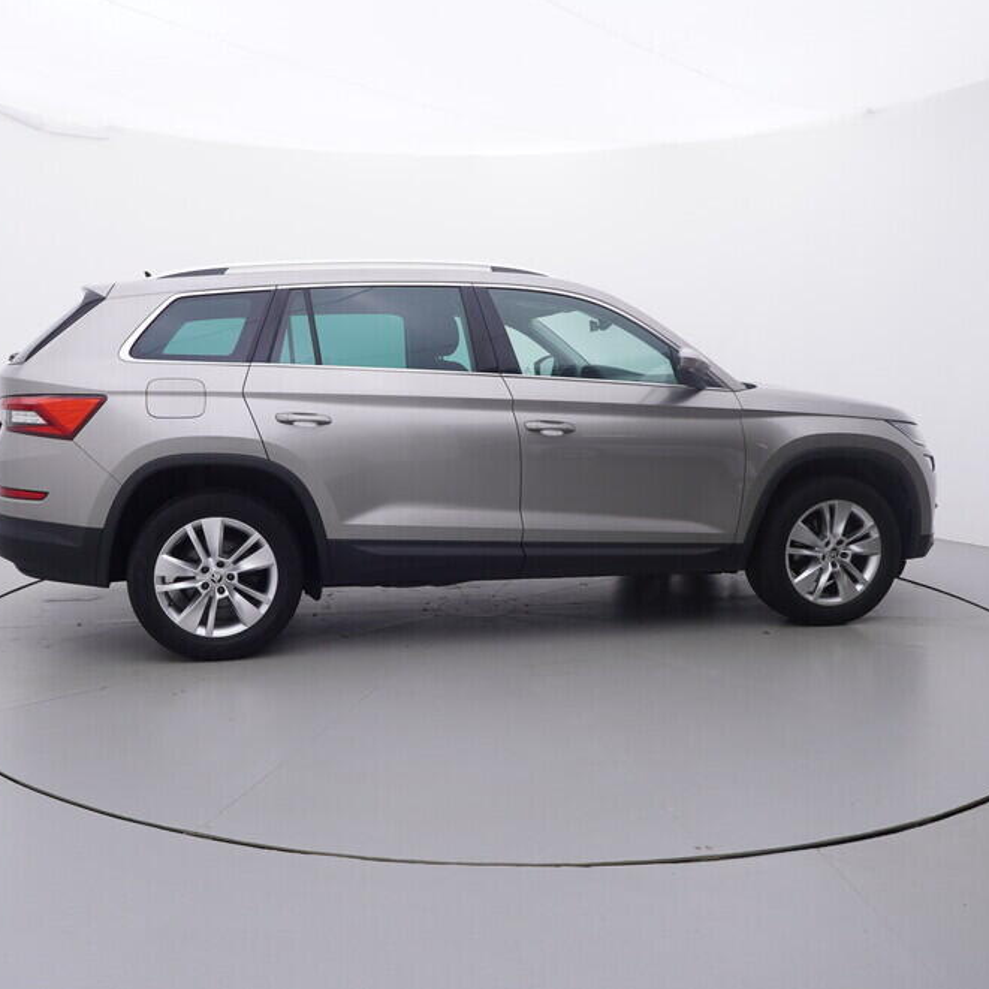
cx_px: 408
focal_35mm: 30
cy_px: 482
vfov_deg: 54.6
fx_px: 959
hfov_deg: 54.3
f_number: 5
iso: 200
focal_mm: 15
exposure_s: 1/80
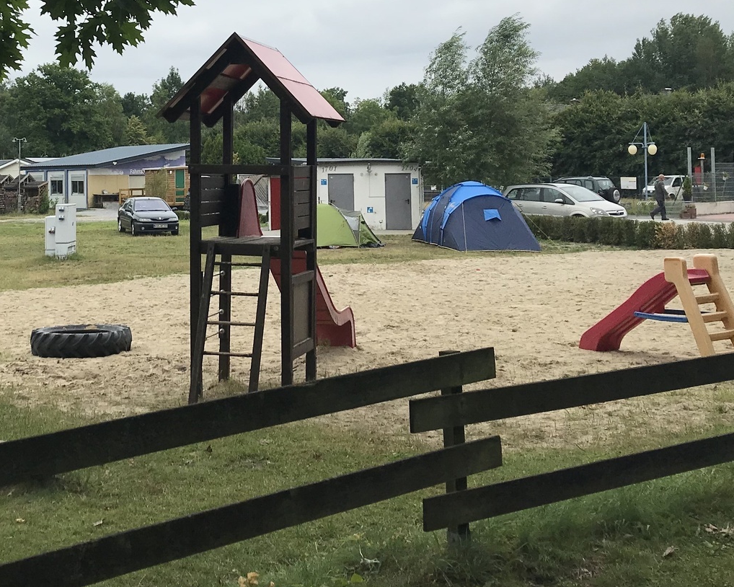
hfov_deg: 33.6
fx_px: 1195
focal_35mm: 55
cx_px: 203
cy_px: 130
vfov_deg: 27.1
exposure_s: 1/1277
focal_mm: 3.99
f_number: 1.8
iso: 20
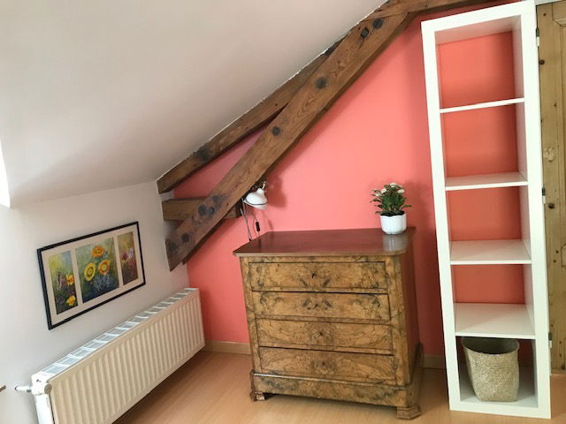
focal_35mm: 28
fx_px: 458
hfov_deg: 63.4
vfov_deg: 49.7
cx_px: 283
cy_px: 212
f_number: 1.8
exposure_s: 1/33
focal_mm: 3.99
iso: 40
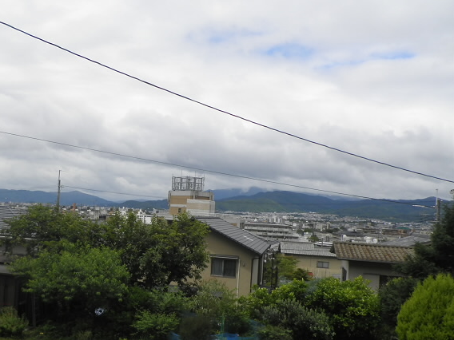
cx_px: 139
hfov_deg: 47.9
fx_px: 498
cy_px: 212
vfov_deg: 37.5
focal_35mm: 38
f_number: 8
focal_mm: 4.9
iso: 64
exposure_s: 1/200
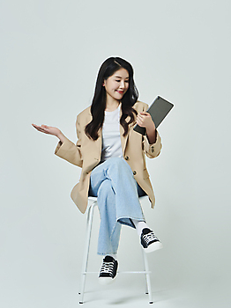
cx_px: 116
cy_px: 152
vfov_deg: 25.4
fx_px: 686
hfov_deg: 19.1
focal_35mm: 77
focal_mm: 70
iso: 100
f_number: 11
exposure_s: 1/125
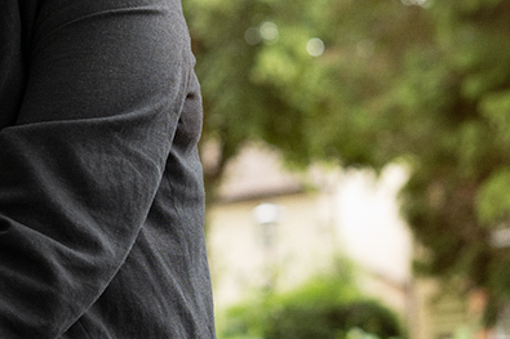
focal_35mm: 190
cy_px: 108
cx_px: -128
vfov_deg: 7.2
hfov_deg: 10.6
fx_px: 2690
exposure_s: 1/320
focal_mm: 50
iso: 200
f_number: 3.2
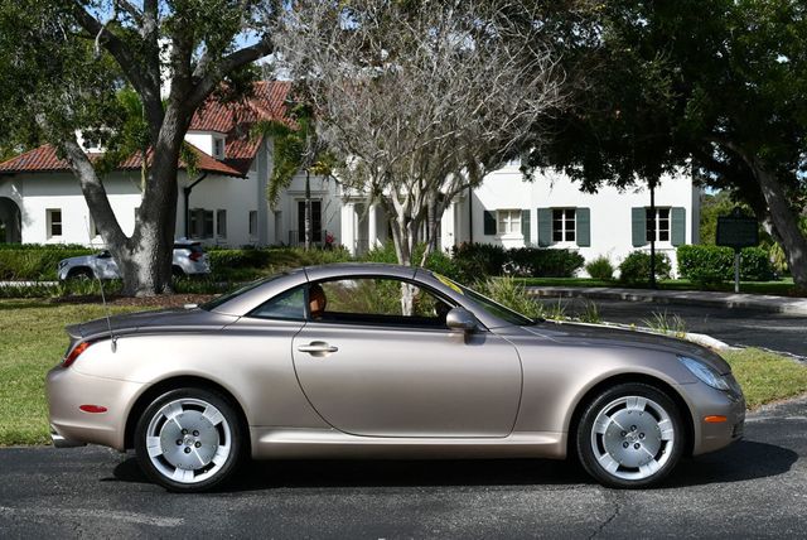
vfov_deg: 22.7
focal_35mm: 60
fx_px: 1346
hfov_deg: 33.4
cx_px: 404
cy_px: 270
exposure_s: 1/320
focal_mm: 30
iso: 100
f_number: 9
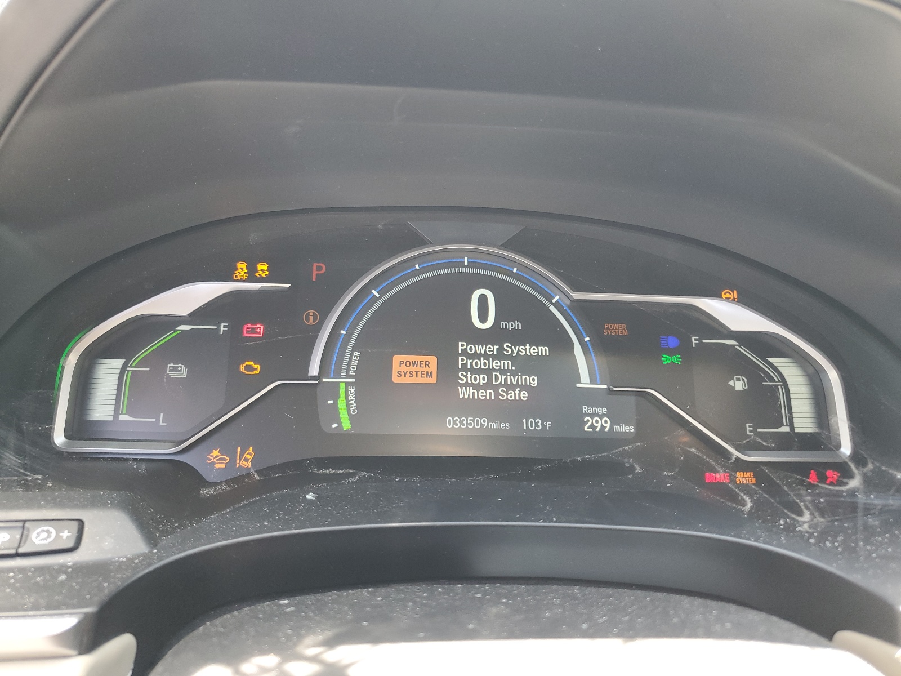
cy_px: 338
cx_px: 450
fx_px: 677
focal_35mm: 26
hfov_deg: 67.3
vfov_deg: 53.1
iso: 62
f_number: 1.5
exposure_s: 1/60.2
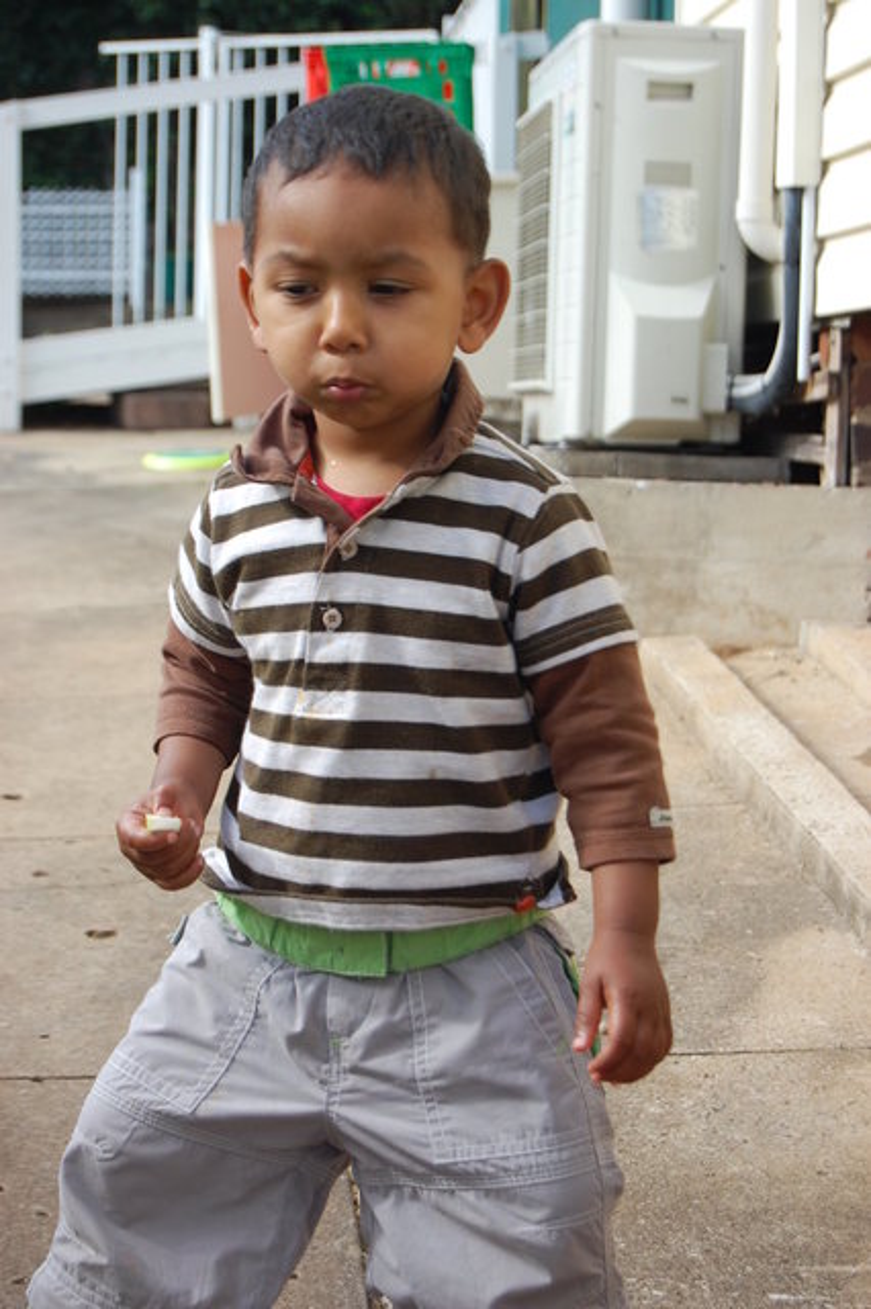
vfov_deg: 24.6
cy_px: 654
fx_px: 2997
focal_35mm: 82
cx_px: 436
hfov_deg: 16.5
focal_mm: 55
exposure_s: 1/200
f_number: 7.1
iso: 200
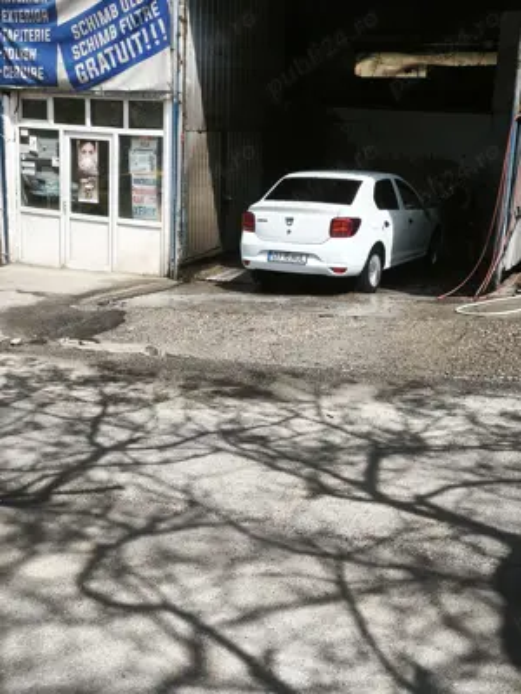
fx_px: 1003
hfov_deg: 29.1
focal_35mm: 50
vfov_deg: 38.2
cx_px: 260
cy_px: 347
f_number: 1.9
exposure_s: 1/440
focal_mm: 7.1
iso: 50
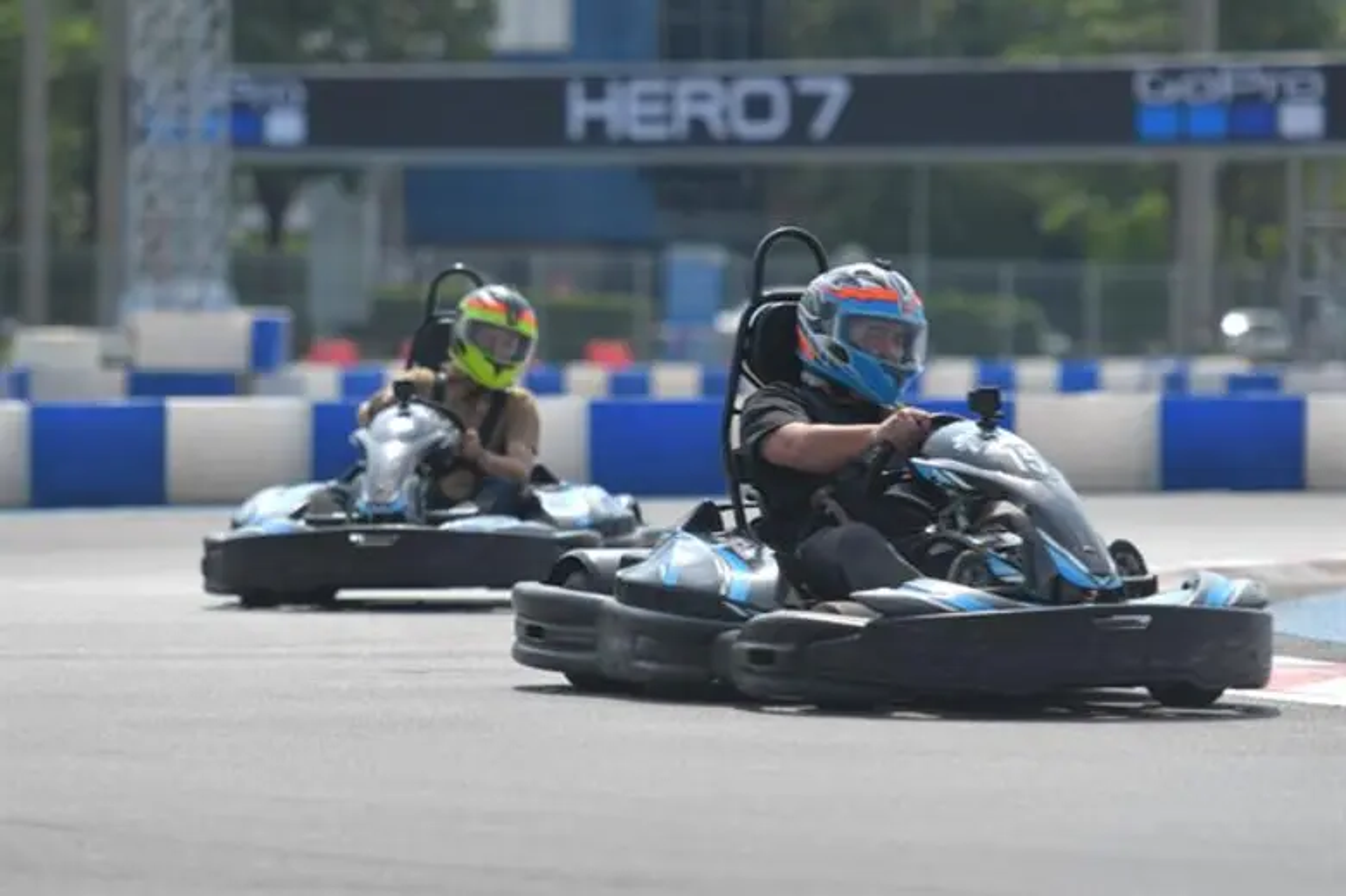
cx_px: 673
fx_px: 8668
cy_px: 448
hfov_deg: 8.9
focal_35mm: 232
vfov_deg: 5.9
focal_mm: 155
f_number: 2.8
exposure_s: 1/640
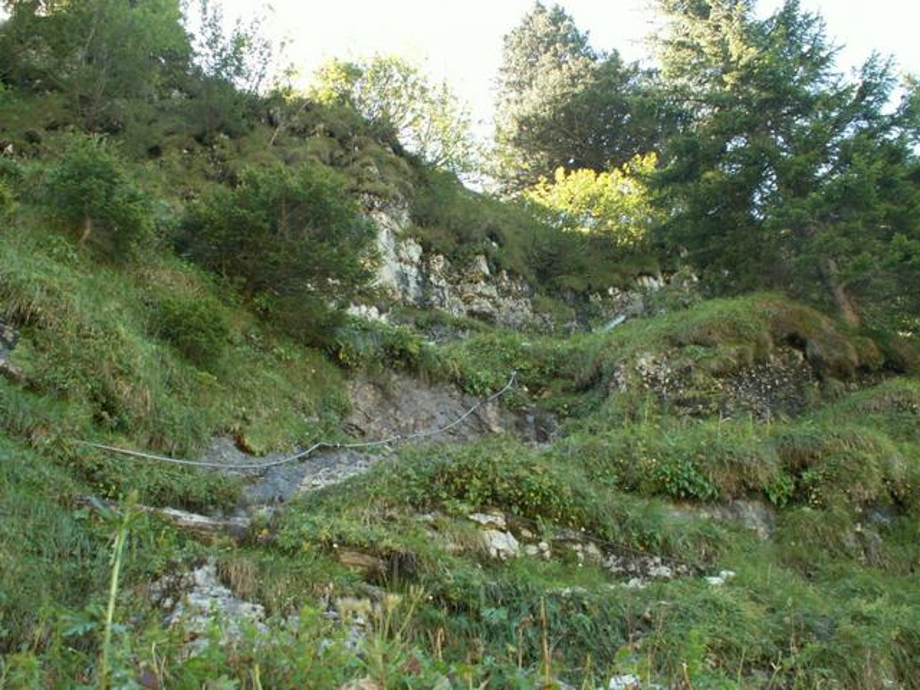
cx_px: 460
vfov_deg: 40.7
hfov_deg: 52.6
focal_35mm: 35
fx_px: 930
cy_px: 345
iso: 50
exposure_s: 1/40
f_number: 2.8
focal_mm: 5.86
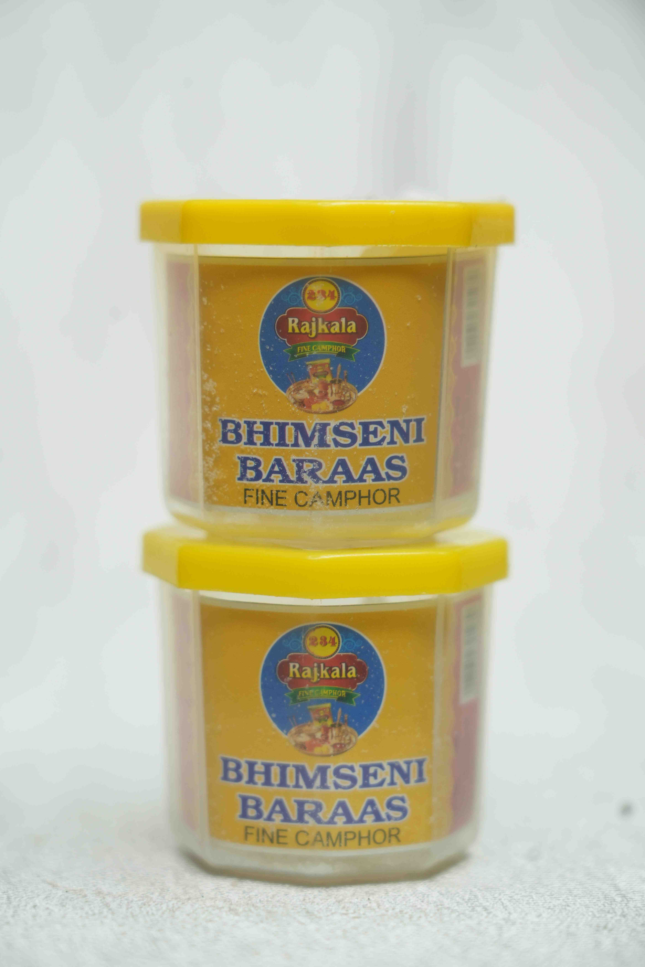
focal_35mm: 103
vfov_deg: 19.8
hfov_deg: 13.3
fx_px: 2768
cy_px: 484
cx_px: 322
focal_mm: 103
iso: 320
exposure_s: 1/125
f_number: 5
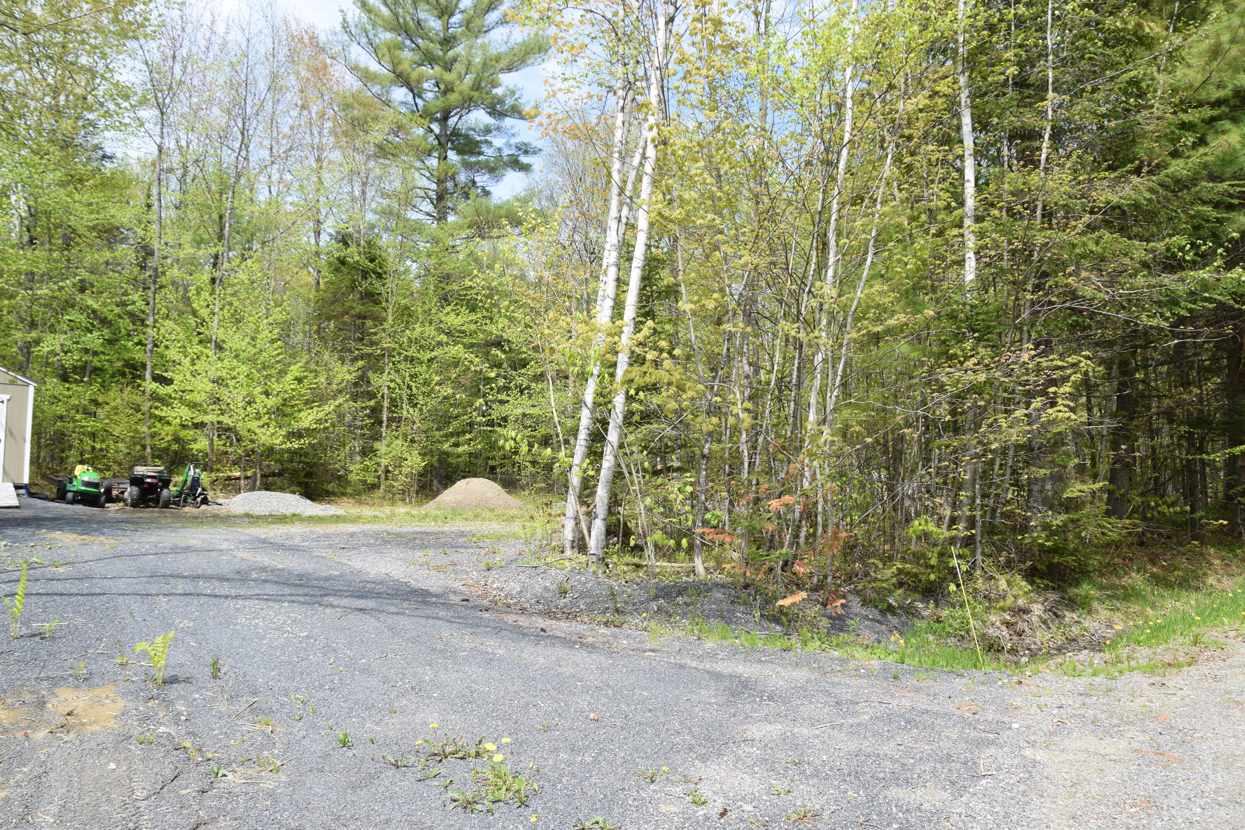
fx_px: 934
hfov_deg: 67.4
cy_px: 415
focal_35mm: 27
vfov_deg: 47.9
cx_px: 622
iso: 200
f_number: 8
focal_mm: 18
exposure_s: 1/250
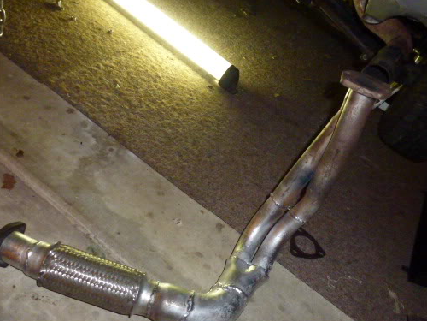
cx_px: 229
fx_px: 395
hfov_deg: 56.8
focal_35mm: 32
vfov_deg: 43.8
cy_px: 204
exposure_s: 1/30
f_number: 3.3
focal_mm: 4.3
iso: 800
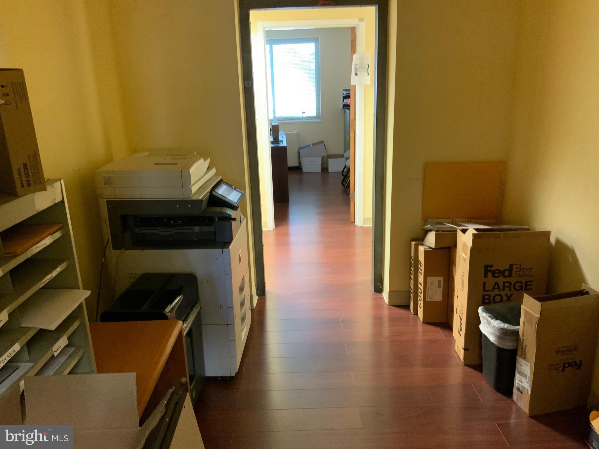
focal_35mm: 29
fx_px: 502
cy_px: 224
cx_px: 300
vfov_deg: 48.2
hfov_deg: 61.7
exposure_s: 1/30
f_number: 1.8
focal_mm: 3
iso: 320
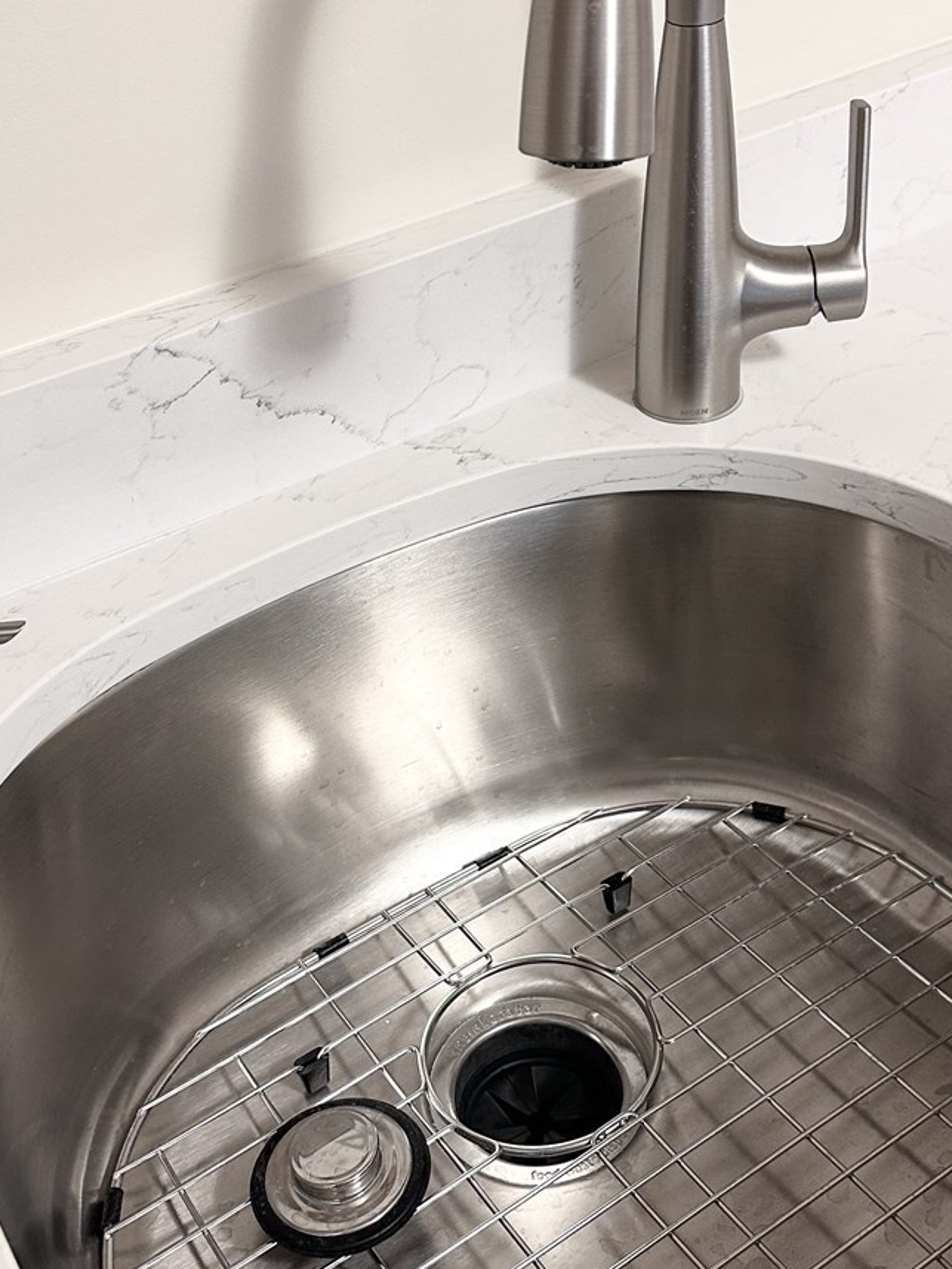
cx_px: 490
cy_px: 635
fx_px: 1576
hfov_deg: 33.6
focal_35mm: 43
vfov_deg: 43.8
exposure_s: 1/60
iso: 250
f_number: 1.78
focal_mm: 6.86
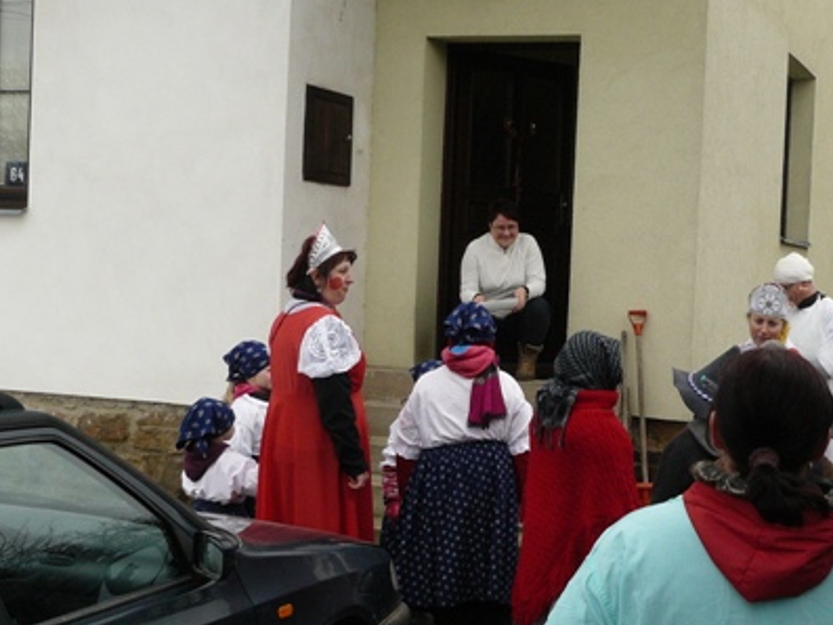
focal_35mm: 58
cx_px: 663
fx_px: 1396
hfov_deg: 32.3
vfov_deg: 25.2
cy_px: 386
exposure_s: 1/250
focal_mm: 6
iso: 200
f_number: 5.6
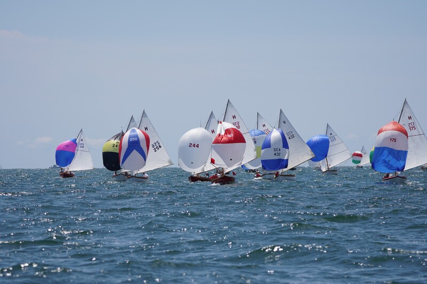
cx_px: 214
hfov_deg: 8.0
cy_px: 142
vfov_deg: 5.3
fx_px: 3059
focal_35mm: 258
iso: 125
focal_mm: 172
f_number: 5
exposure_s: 1/1600
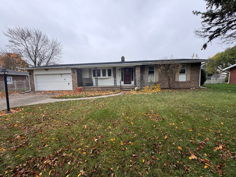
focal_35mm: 14
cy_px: 88
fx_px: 95
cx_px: 118
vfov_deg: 85.7
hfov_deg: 102.1
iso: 40
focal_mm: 2.22
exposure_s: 1/183
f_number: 2.2
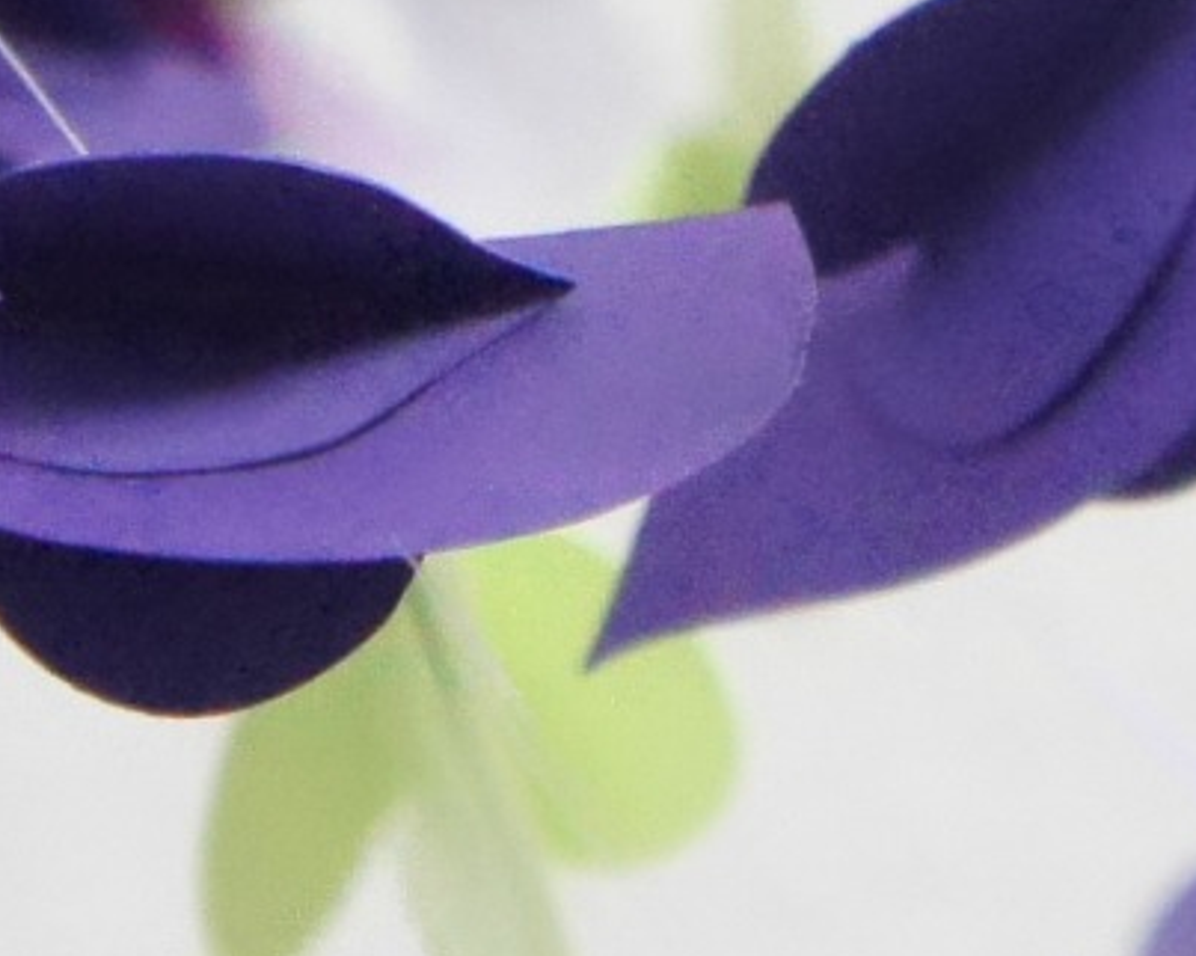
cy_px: -960
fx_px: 11074
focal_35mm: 313
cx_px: 923
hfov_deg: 6.2
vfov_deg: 4.9
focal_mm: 32
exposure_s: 1/100
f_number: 4.5
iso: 6400
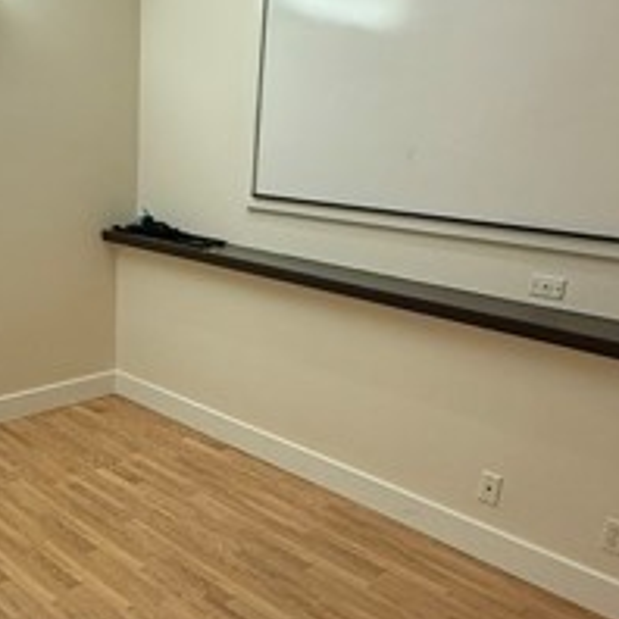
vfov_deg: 41.4
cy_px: 410
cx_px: 128
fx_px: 809
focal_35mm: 40
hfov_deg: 40.2
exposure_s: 1/120
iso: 250
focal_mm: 2.22
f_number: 2.2
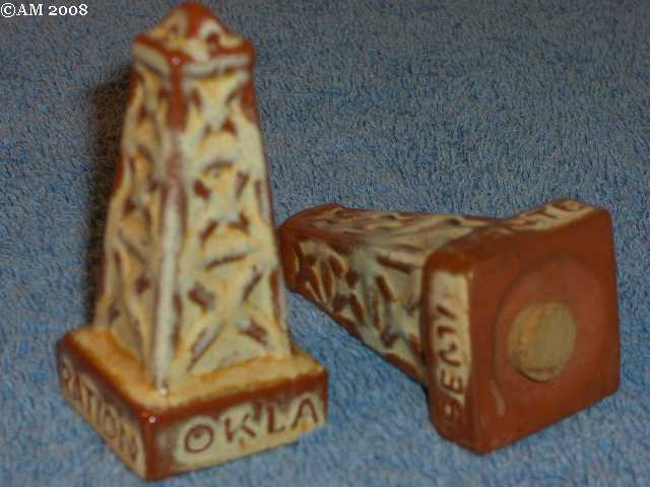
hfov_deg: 17.3
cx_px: 325
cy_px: 244
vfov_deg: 13.0
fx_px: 2141
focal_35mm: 114
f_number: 5.4
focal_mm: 23.7
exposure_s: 1/30
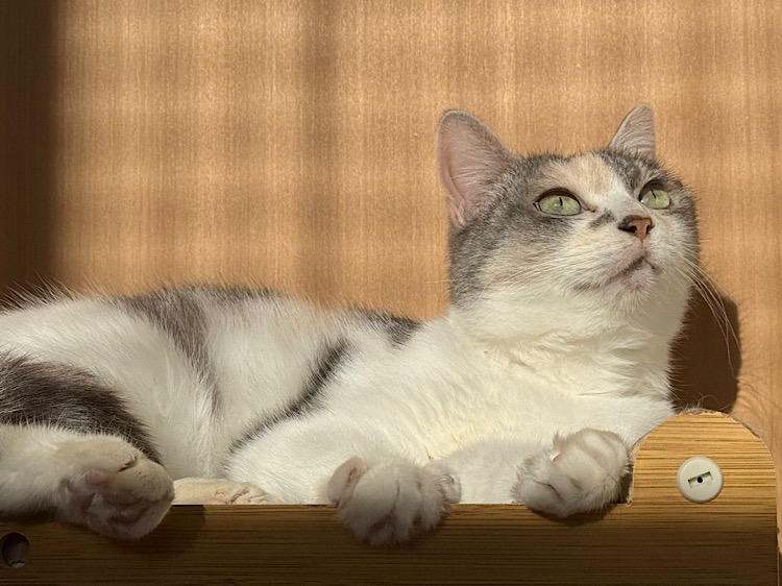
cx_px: 391
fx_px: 836
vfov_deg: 38.6
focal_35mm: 37
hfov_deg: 50.2
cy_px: 293
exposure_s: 1/3096
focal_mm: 6.76
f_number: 1.78
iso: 64
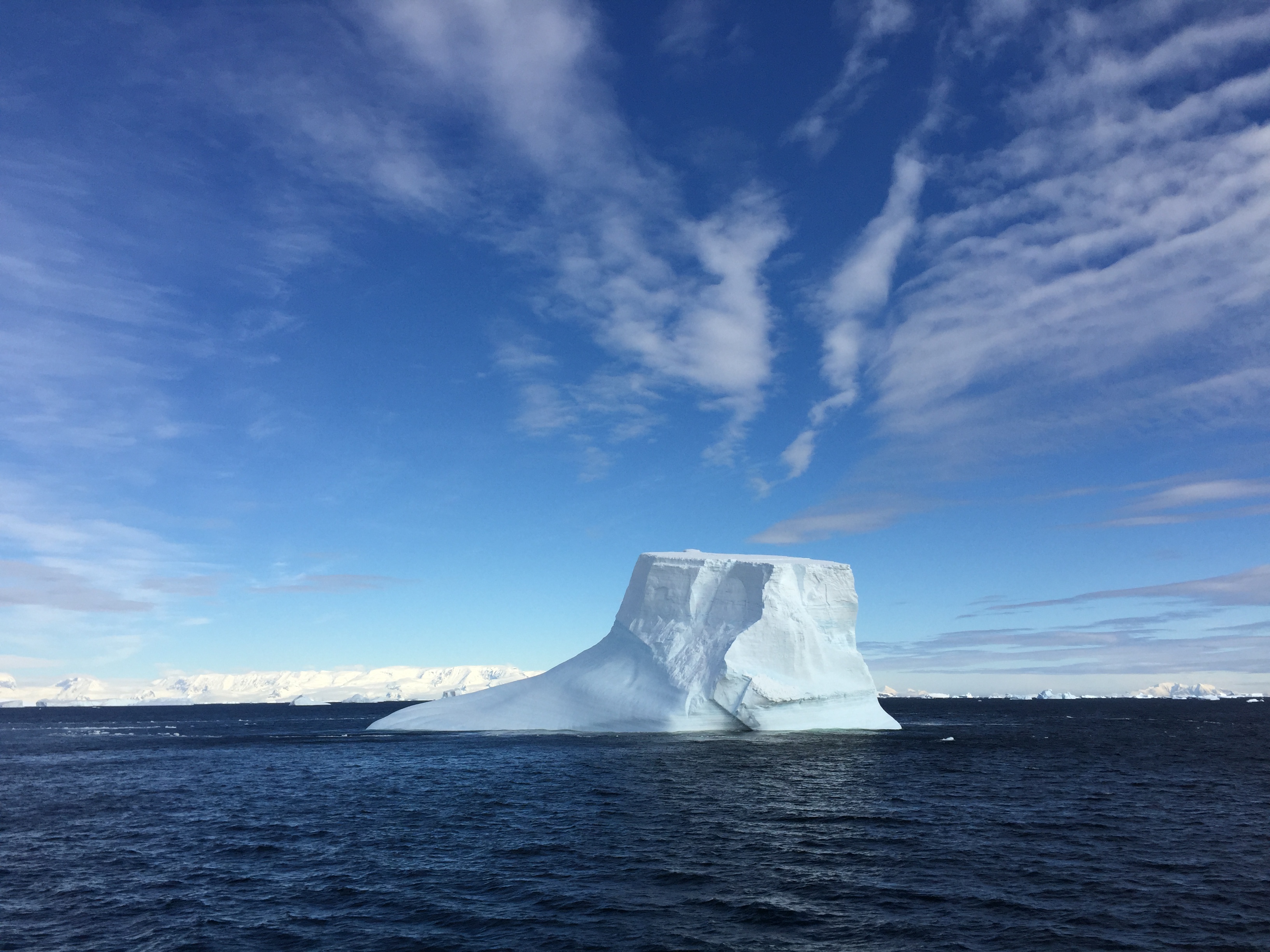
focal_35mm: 29
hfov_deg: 61.7
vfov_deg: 48.2
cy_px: 476
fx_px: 1064
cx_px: 635
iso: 32
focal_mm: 4.15
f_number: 2.2
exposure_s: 1/3597
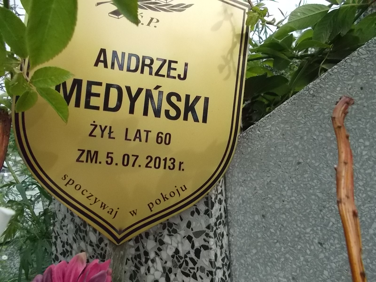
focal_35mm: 26
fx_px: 282
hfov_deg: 67.3
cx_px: 188
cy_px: 141
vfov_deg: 53.1
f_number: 8
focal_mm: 4.6
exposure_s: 1/400
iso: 400
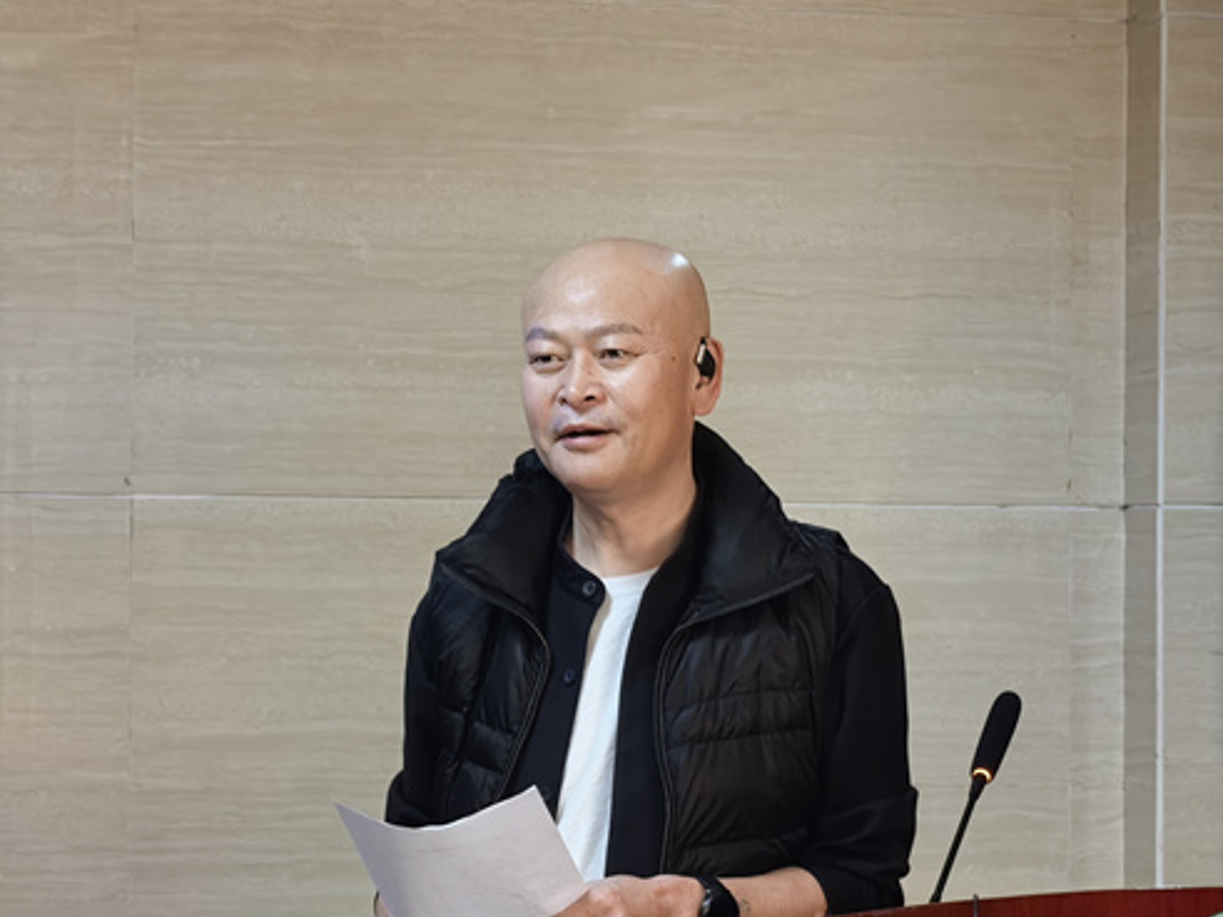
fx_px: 6994
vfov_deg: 7.5
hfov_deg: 10.0
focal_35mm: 198
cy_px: 516
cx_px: 625
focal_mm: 14.58
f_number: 2.2
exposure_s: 1/60
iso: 200
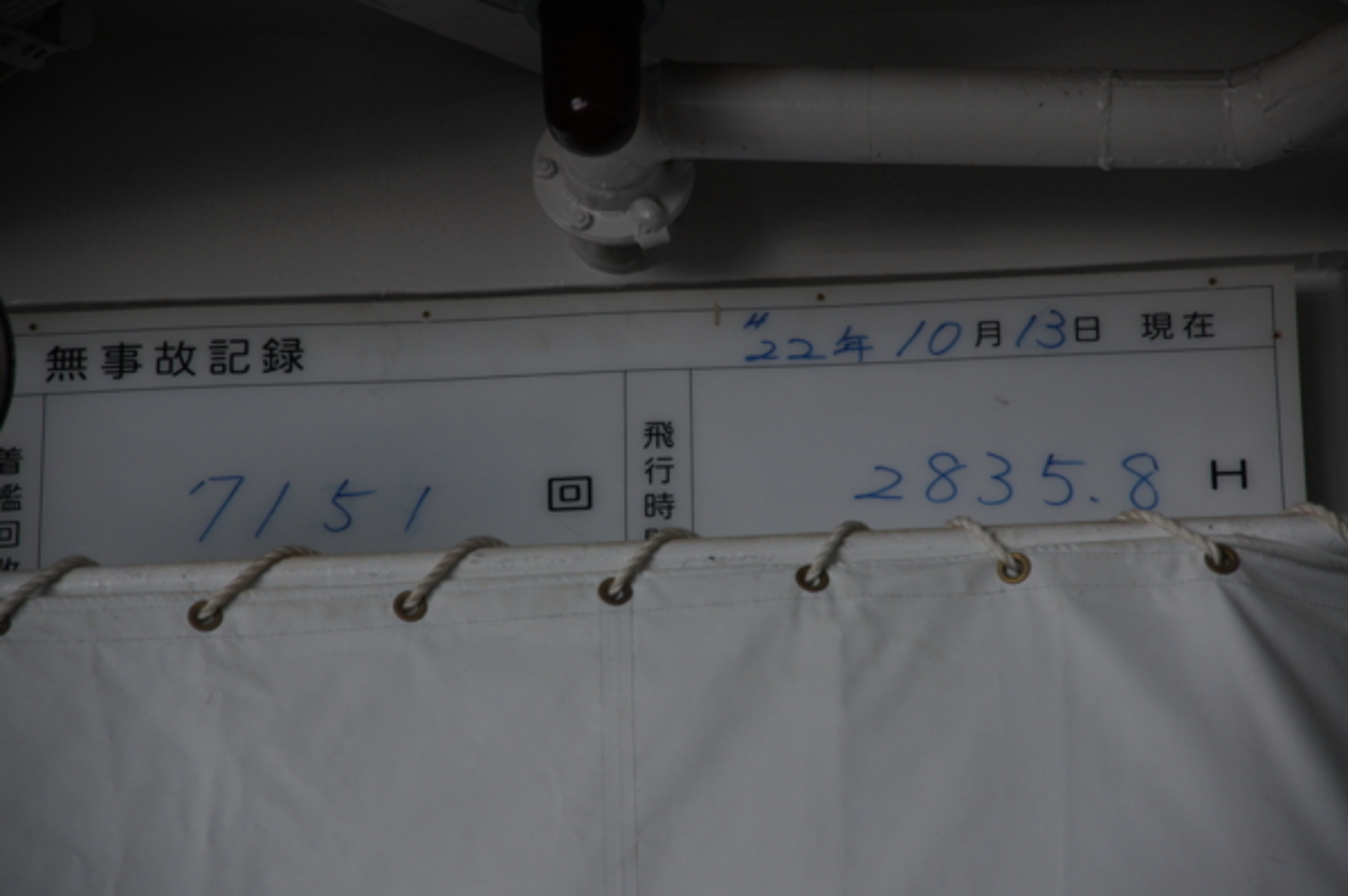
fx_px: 6734
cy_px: 448
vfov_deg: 7.6
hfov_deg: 11.4
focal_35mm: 180
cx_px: 674
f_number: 5.6
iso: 250
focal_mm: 120
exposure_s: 1/200
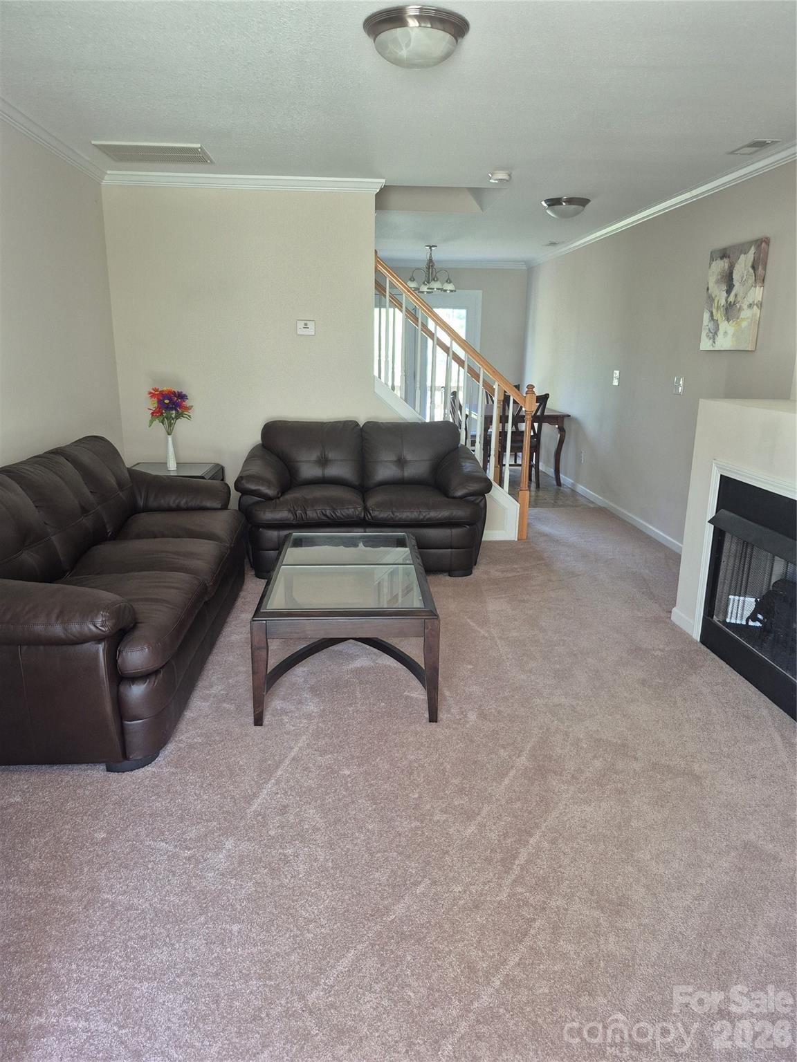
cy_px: 531
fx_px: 706
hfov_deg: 58.9
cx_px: 398
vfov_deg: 73.9
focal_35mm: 23
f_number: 1.8
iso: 320
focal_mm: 5.4
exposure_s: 1/120
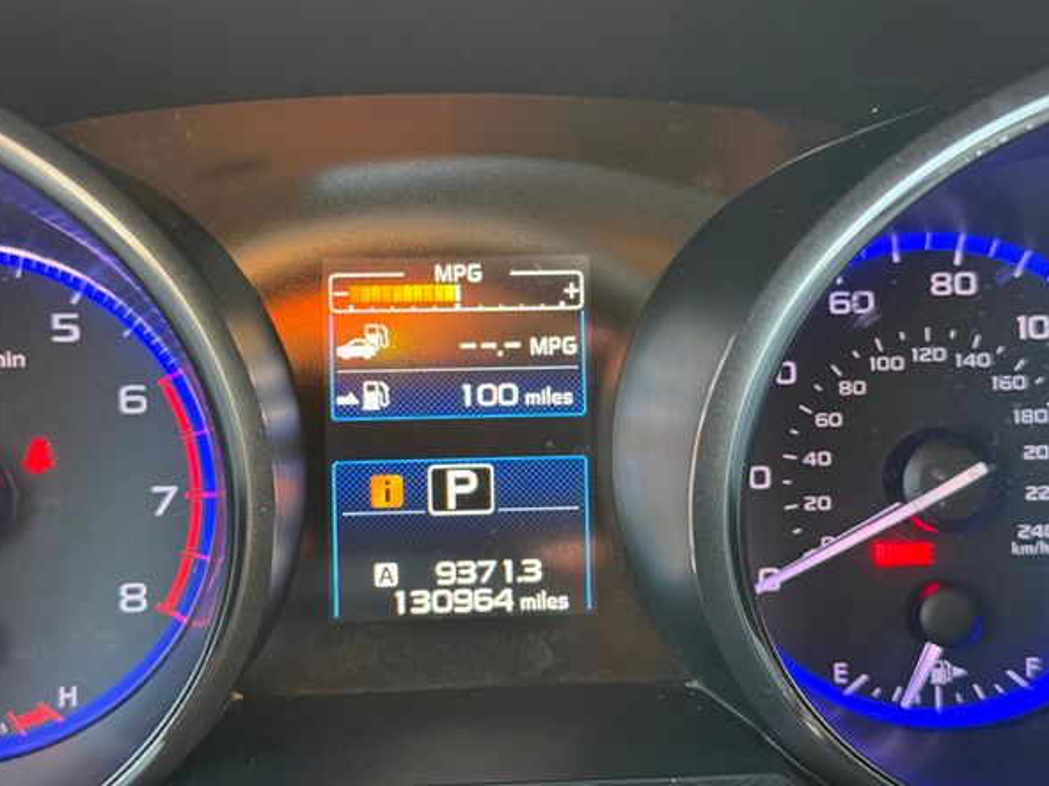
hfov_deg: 36.8
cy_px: 374
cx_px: 485
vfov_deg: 28.0
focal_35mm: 52
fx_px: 1575
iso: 250
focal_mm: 6.76
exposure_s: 1/51
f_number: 1.78
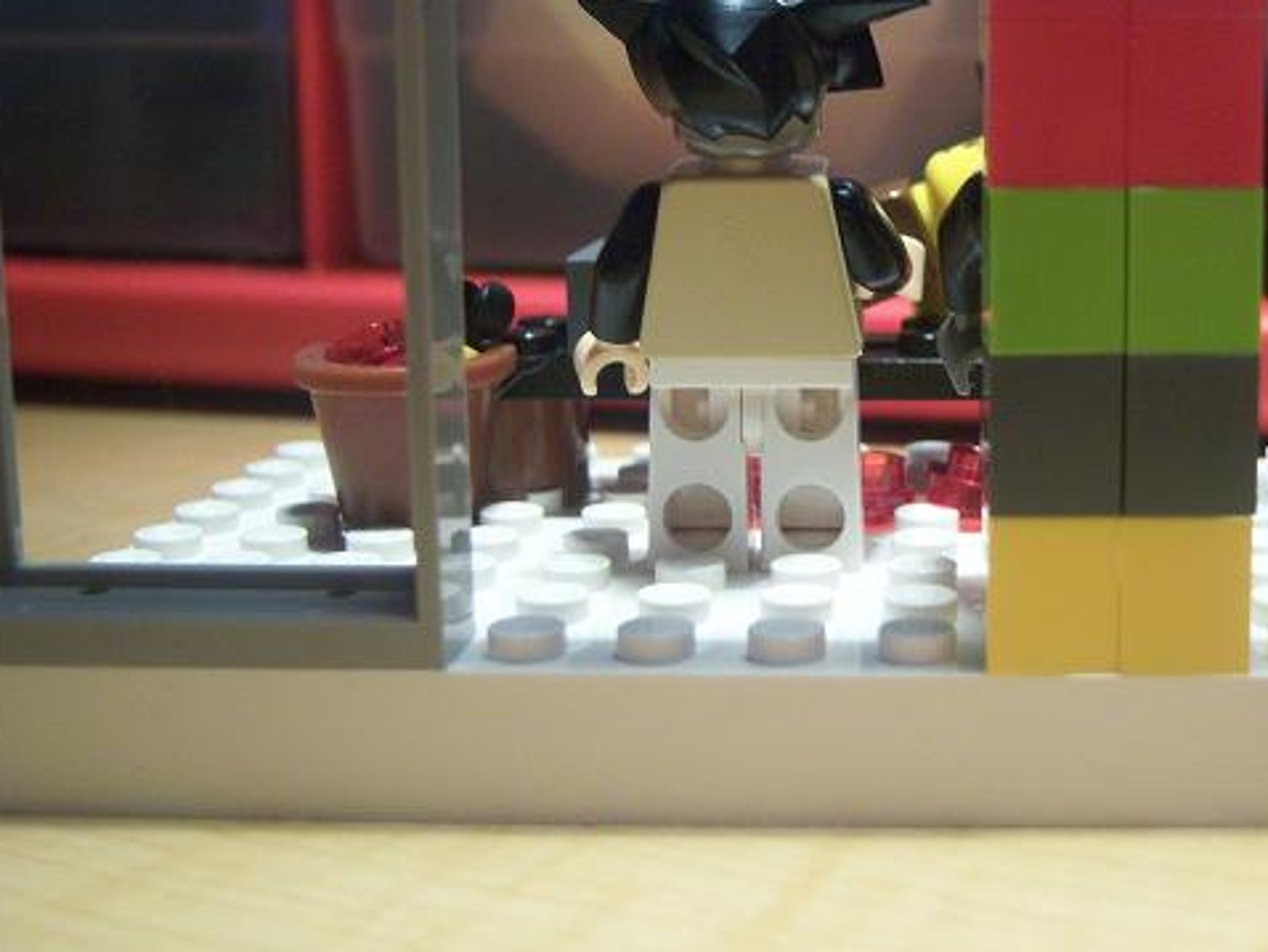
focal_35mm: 55
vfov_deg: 26.5
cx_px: 928
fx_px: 2016
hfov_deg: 34.3
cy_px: 342
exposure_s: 1/50
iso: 160
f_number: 2.8
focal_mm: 7.5
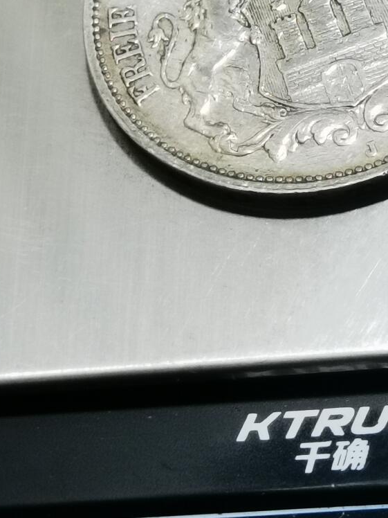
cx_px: 401
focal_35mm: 154
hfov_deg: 9.6
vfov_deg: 12.8
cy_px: 144
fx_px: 2302
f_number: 1.9
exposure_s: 1/100
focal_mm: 6.67
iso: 125
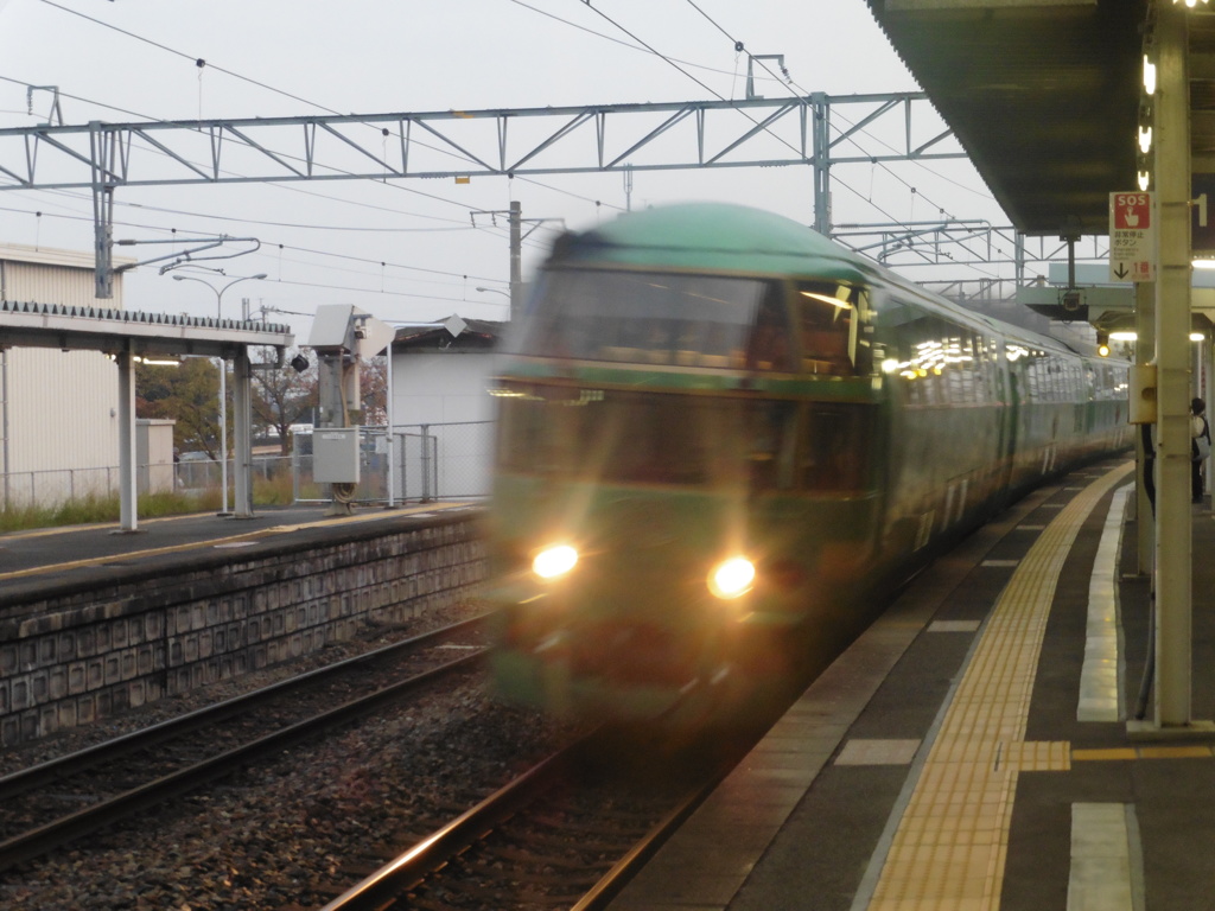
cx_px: 608
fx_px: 2632
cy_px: 456
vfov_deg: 19.6
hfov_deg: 26.0
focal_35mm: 75
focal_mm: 13.3
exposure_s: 1/30
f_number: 5
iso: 400
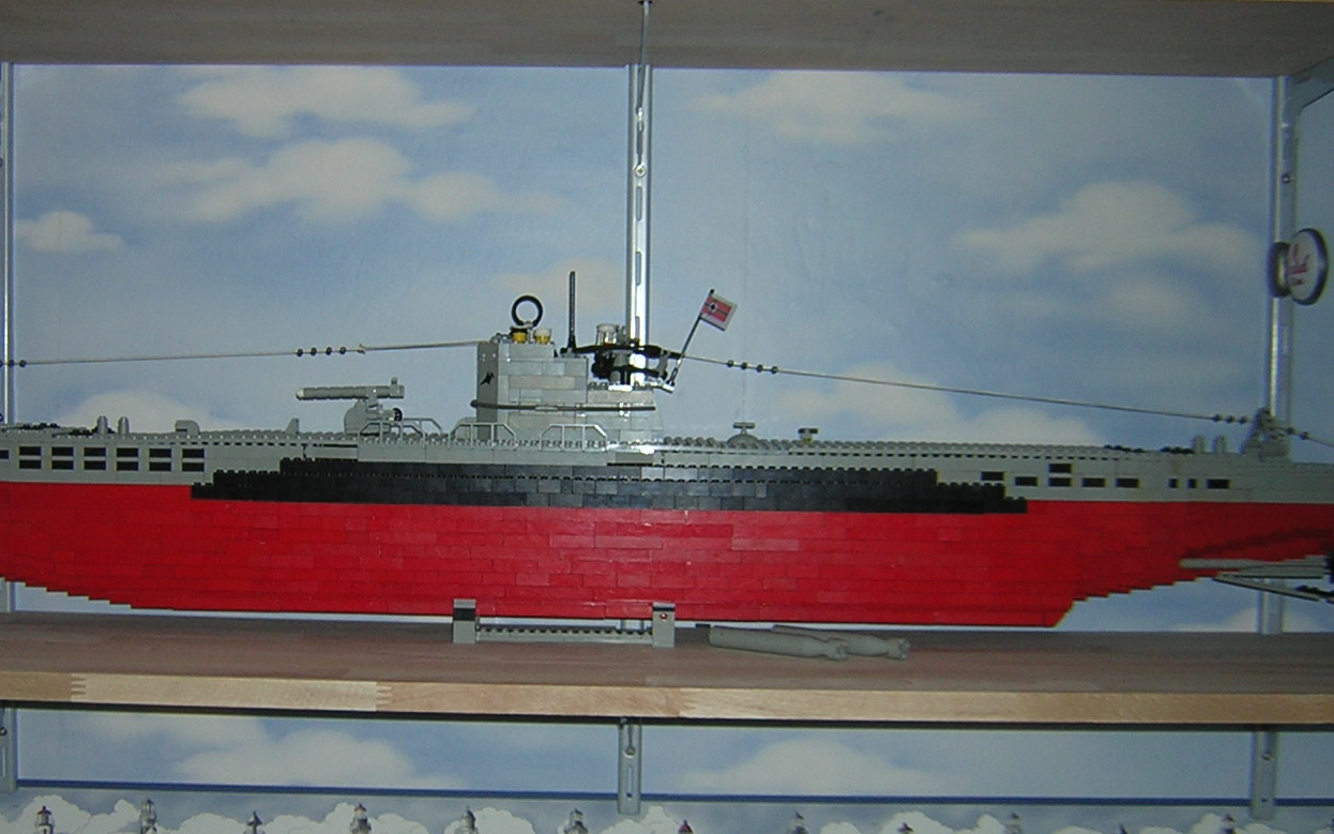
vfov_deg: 26.3
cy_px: 466
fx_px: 1782
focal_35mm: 49
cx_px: 597
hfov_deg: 41.0
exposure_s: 1/60.1
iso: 100
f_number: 2.6
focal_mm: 4.7
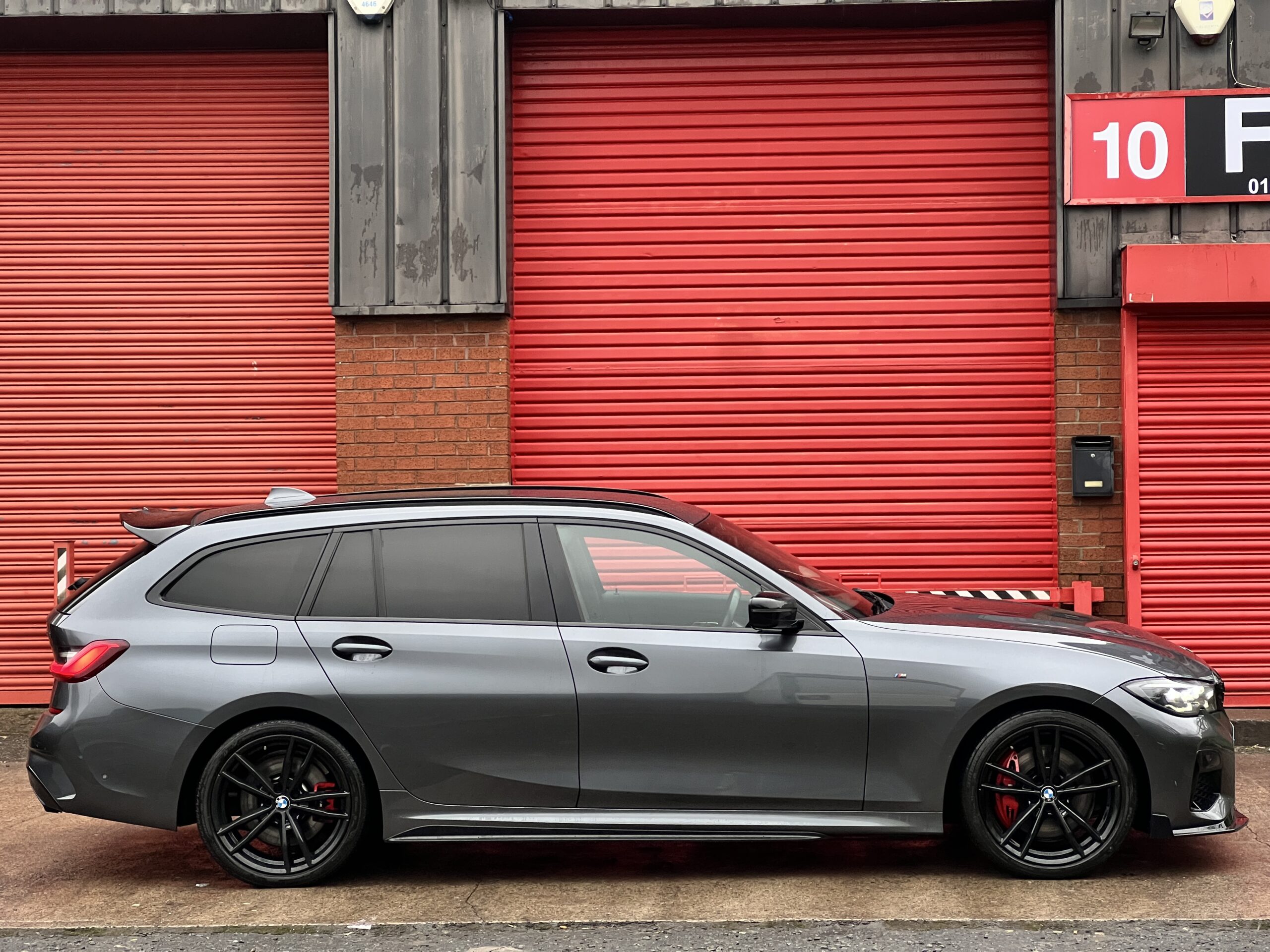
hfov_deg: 25.3
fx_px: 2825
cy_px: 476
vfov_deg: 19.1
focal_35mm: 77
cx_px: 635
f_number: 2.8
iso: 200
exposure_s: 1/93
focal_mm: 9
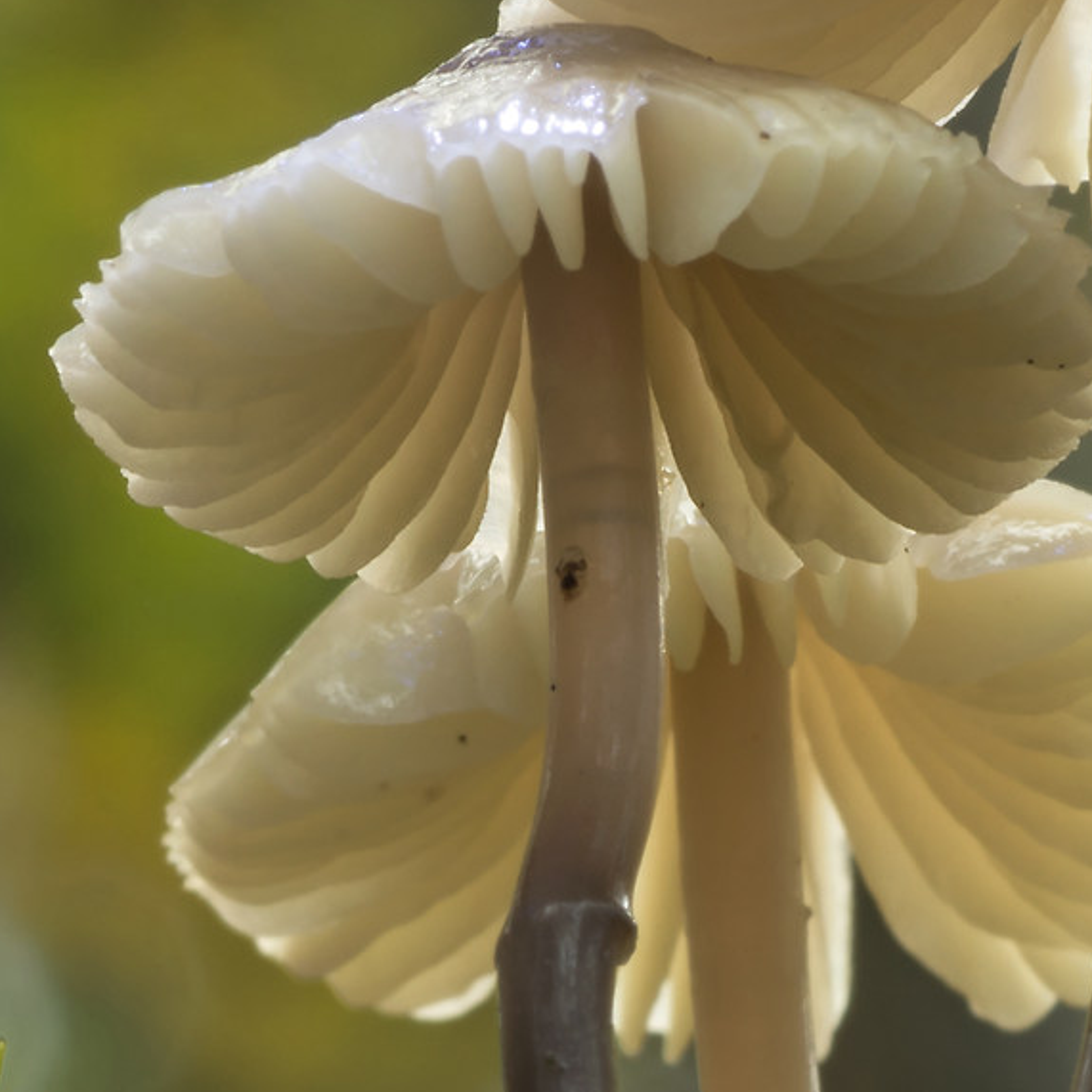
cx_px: 564
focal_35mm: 482
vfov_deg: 3.6
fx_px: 17203
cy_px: 753
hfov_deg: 3.6
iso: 100
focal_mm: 90
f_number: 29
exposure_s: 1.3
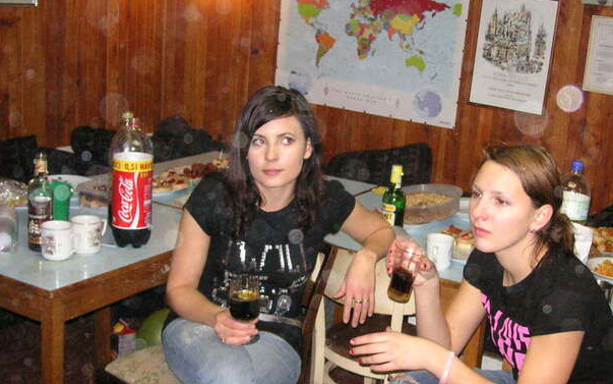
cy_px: 185
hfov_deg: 38.8
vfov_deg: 24.9
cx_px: 347
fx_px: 869
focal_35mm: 52
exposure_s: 1/45
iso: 160
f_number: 2.8
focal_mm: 6.1
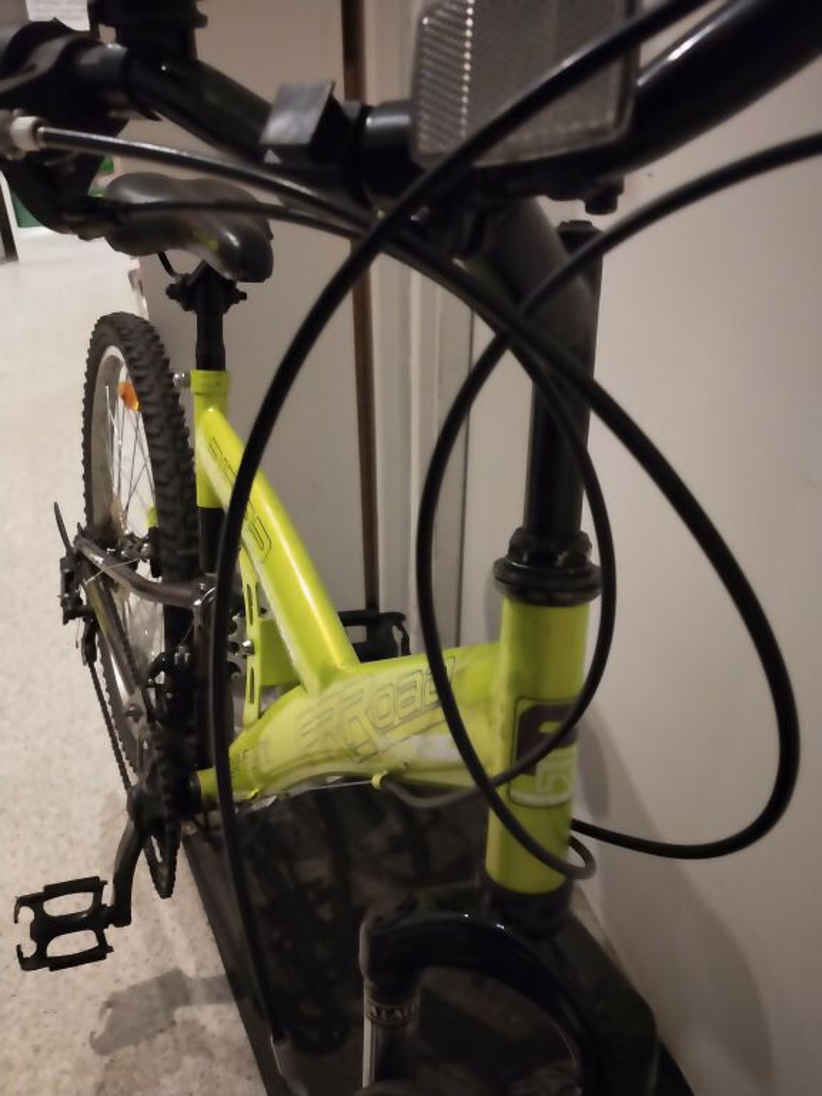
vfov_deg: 73.9
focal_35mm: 23
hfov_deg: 58.9
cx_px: 411
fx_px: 728
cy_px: 548
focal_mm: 3.99
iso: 526
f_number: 1.7
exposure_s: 1/20
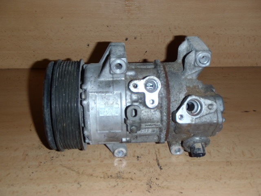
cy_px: 98
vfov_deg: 37.7
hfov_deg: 49.0
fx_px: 287
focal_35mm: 38
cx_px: 130
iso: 100
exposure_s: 1/40
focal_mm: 6.83
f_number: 4.6
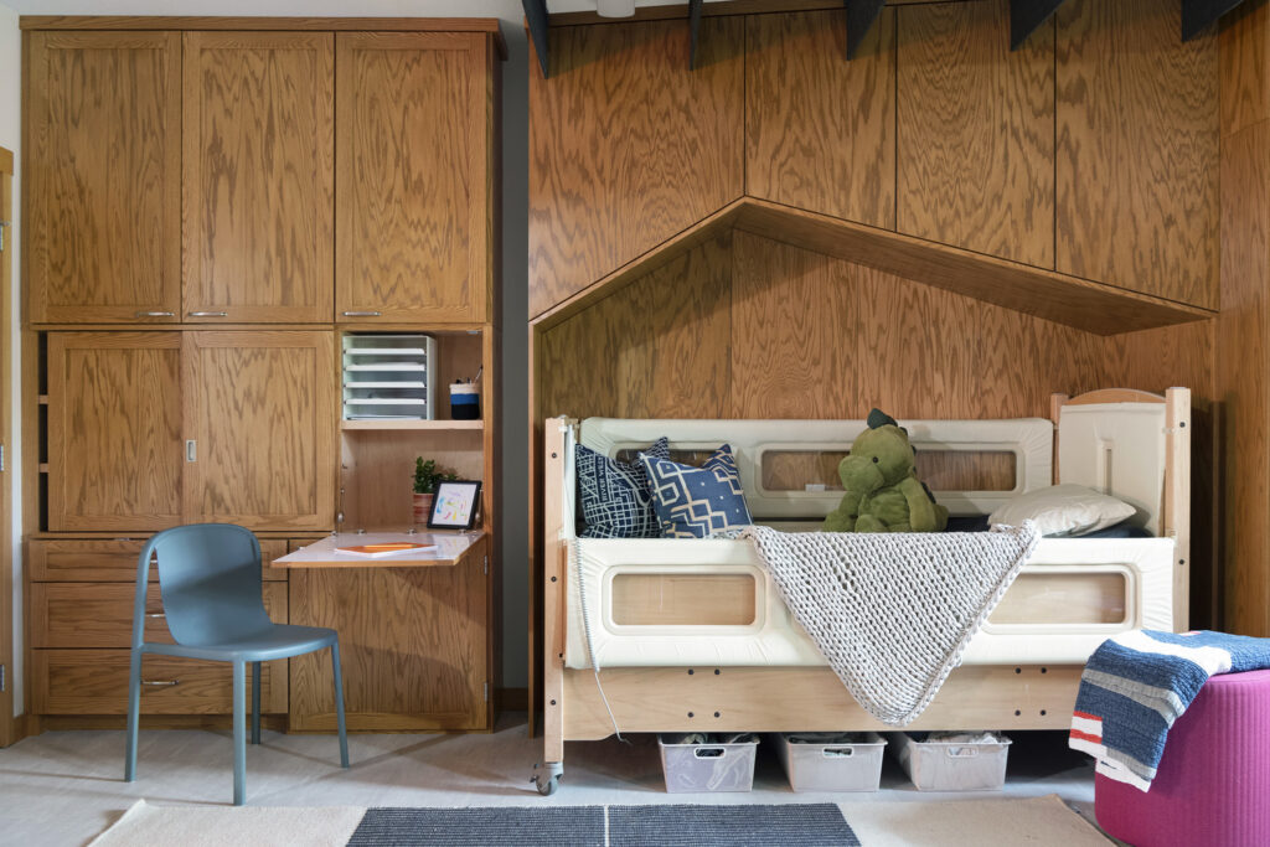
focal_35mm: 32
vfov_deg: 41.1
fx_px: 1129
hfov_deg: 58.7
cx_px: 635
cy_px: 424
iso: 500
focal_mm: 32
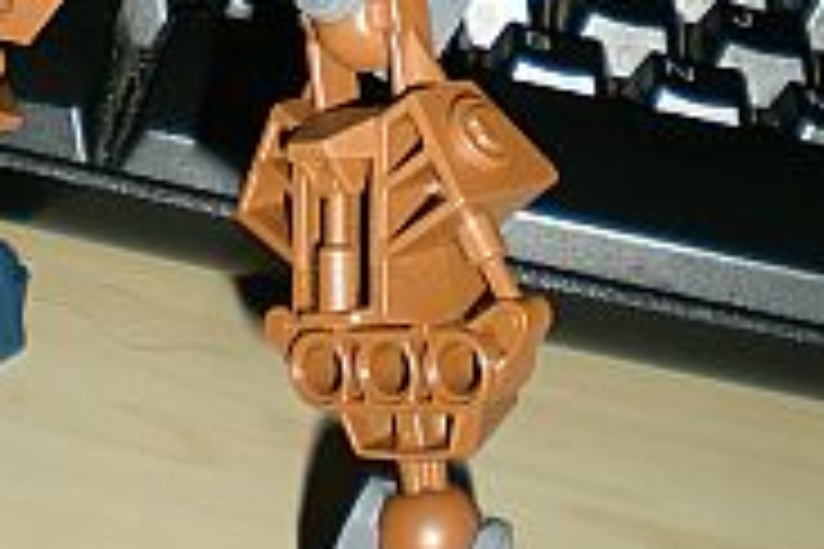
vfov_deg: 11.5
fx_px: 2472
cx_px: 335
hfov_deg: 18.9
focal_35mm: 108
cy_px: -536
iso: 50
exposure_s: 1/60
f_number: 3.1
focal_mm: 6.3
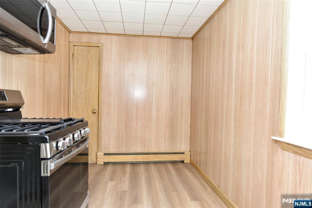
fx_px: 182
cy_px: 104
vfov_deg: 59.5
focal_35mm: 21
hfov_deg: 81.2
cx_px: 156
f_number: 4
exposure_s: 1/60
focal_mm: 21
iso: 800
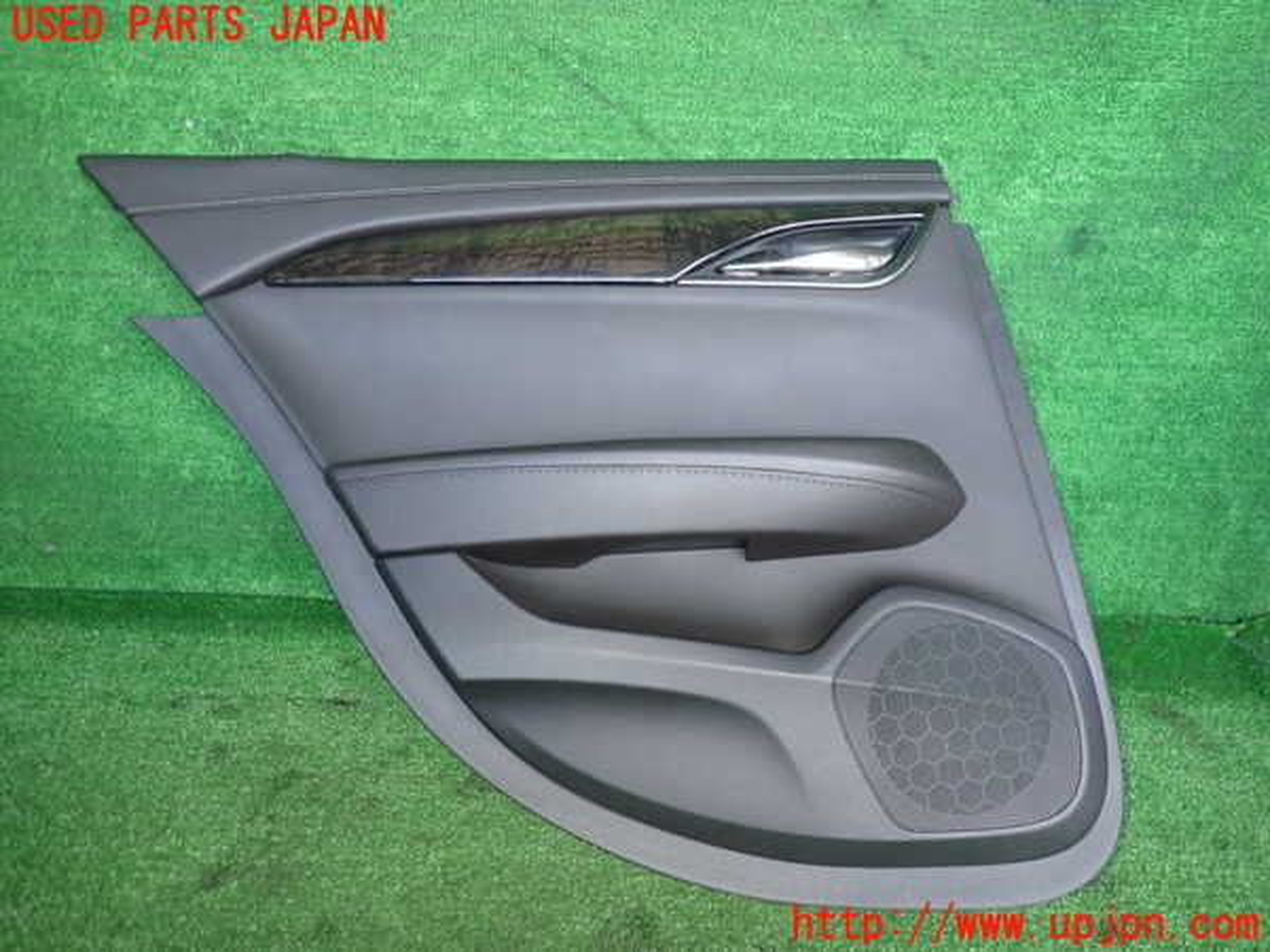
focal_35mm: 25
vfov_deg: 54.9
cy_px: 476
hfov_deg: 69.4
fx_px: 917
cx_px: 635
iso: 200
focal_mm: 4.5
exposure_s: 1/50
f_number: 2
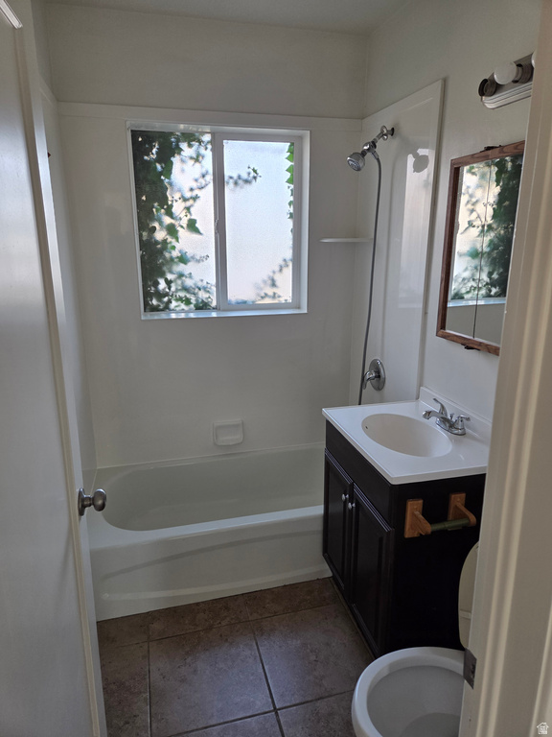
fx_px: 489
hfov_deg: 58.9
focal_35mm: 23
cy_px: 368
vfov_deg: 73.9
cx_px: 276
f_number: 1.8
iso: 160
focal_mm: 5.4
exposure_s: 1/180
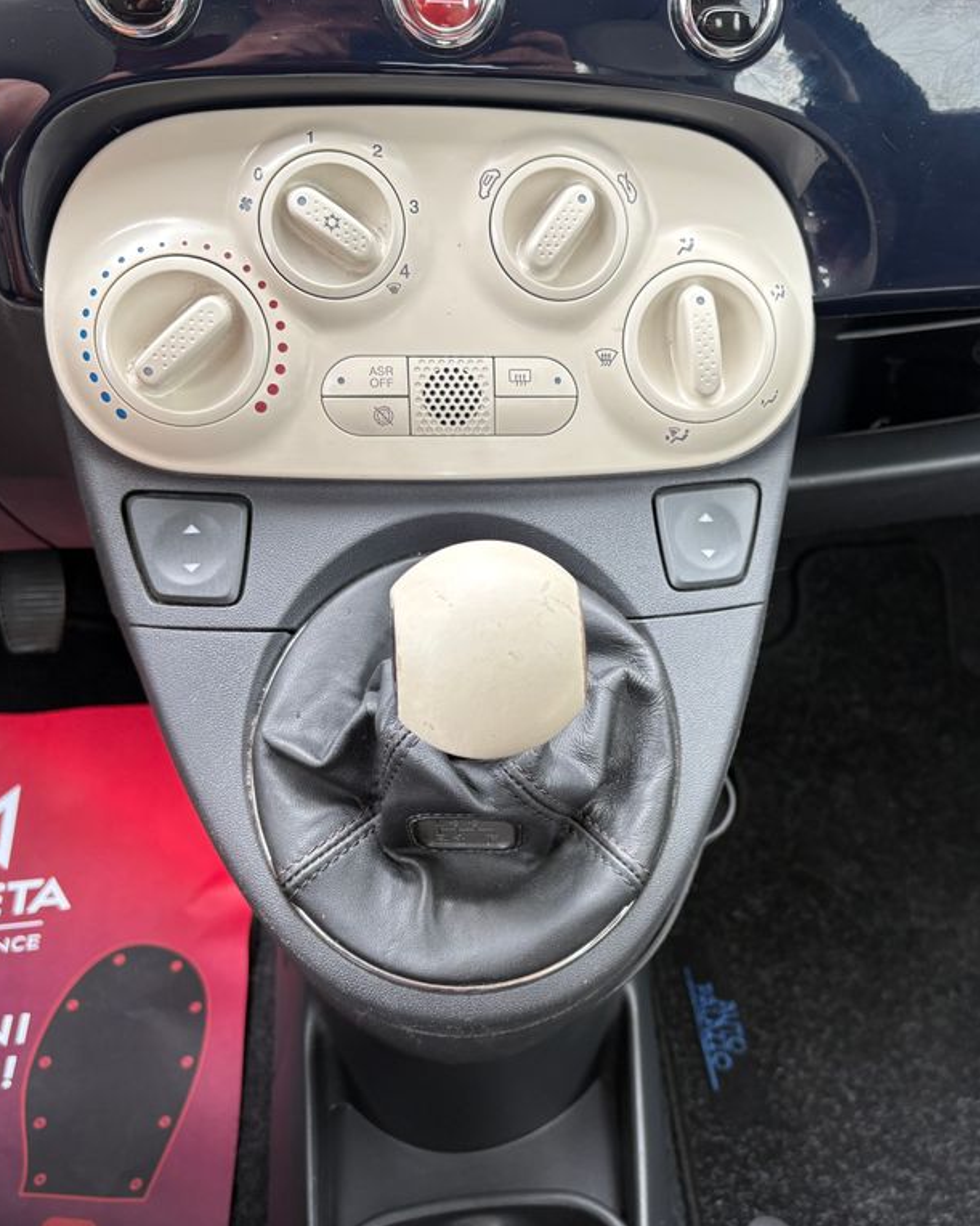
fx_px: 1233
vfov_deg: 52.8
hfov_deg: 43.0
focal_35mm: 34
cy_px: 615
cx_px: 624
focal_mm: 5.96
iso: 80
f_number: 1.6
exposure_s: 1/121
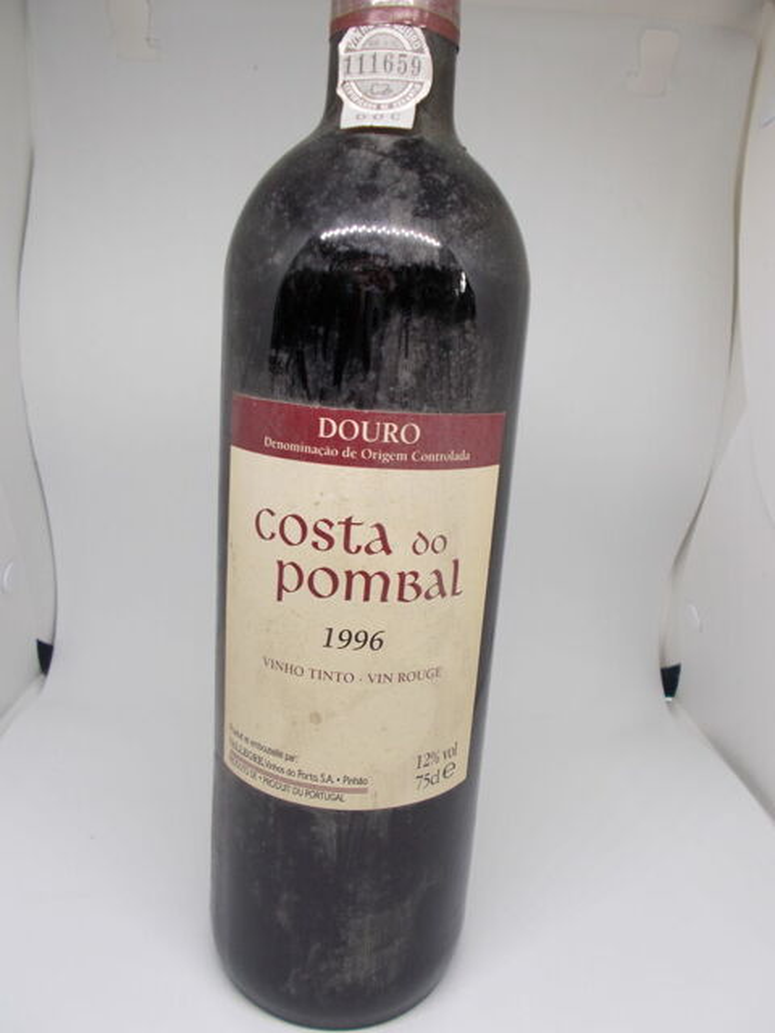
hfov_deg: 53.1
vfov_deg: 67.3
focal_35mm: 26
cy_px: 516
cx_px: 388
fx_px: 776
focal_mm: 4.6
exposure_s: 1/25
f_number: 3.2
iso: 80
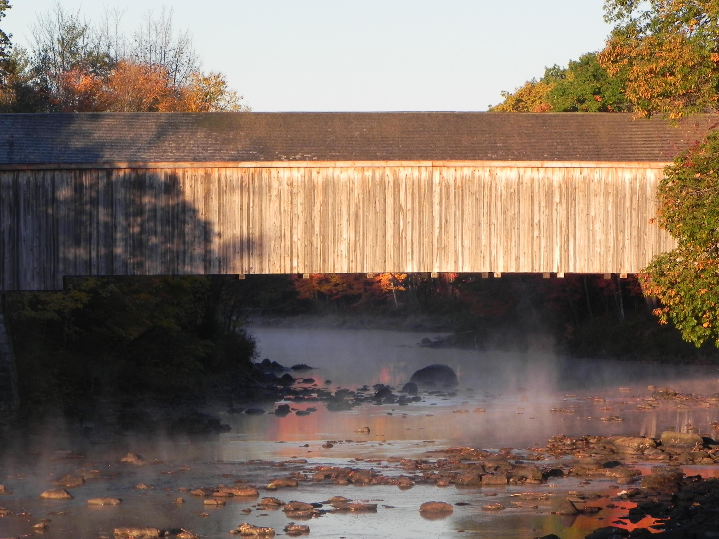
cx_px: 360
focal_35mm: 162
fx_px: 3365
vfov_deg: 9.2
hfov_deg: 12.2
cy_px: 270
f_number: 5.6
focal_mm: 28.8
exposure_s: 1/239
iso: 160
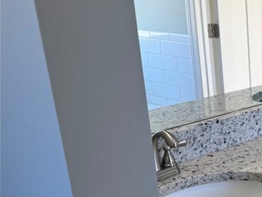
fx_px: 477
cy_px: 172
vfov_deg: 22.8
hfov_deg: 26.1
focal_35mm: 63
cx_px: 343
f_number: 1.78
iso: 64
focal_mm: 6.76
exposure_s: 1/139
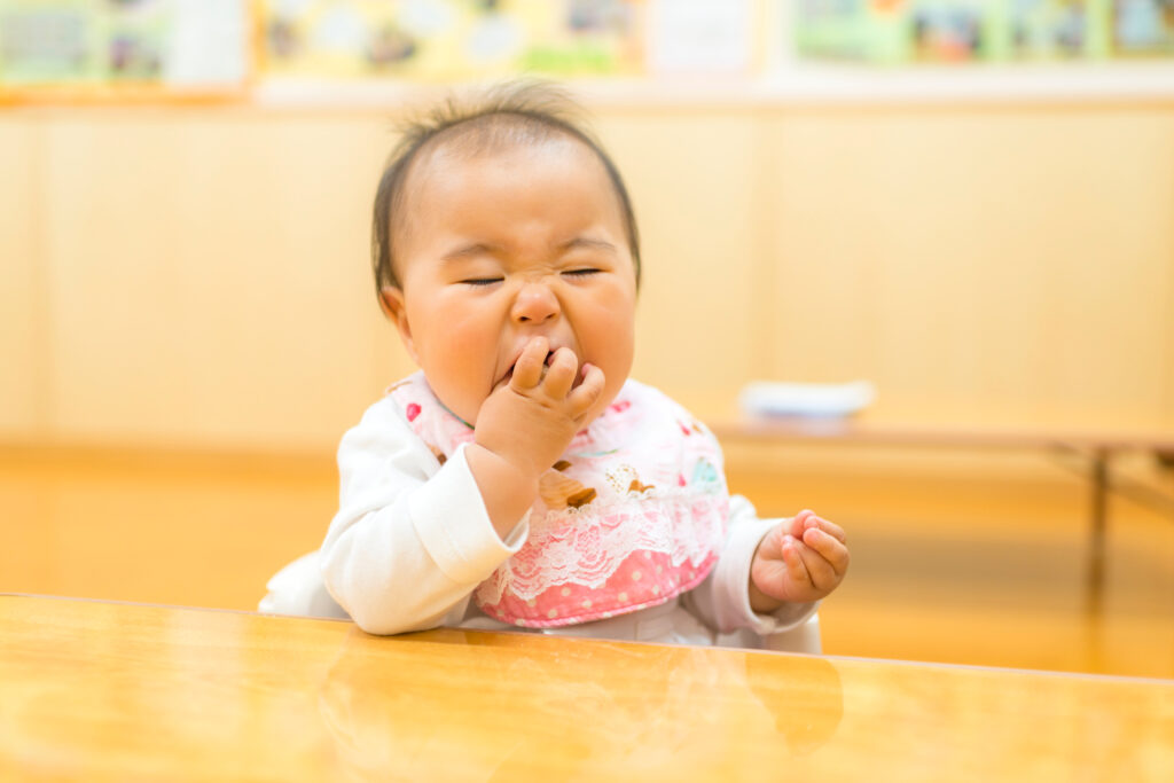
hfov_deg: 54.4
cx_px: 587
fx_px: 1141
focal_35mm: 35
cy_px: 392
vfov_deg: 37.9
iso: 400
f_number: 2
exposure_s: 1/250
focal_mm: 35
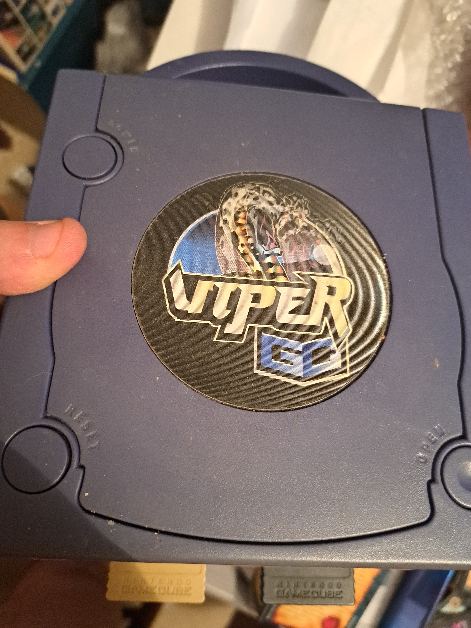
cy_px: 314
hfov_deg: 56.8
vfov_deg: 71.6
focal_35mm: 24
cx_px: 236
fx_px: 435
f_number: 1.8
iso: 640
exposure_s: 1/25
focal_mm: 5.23
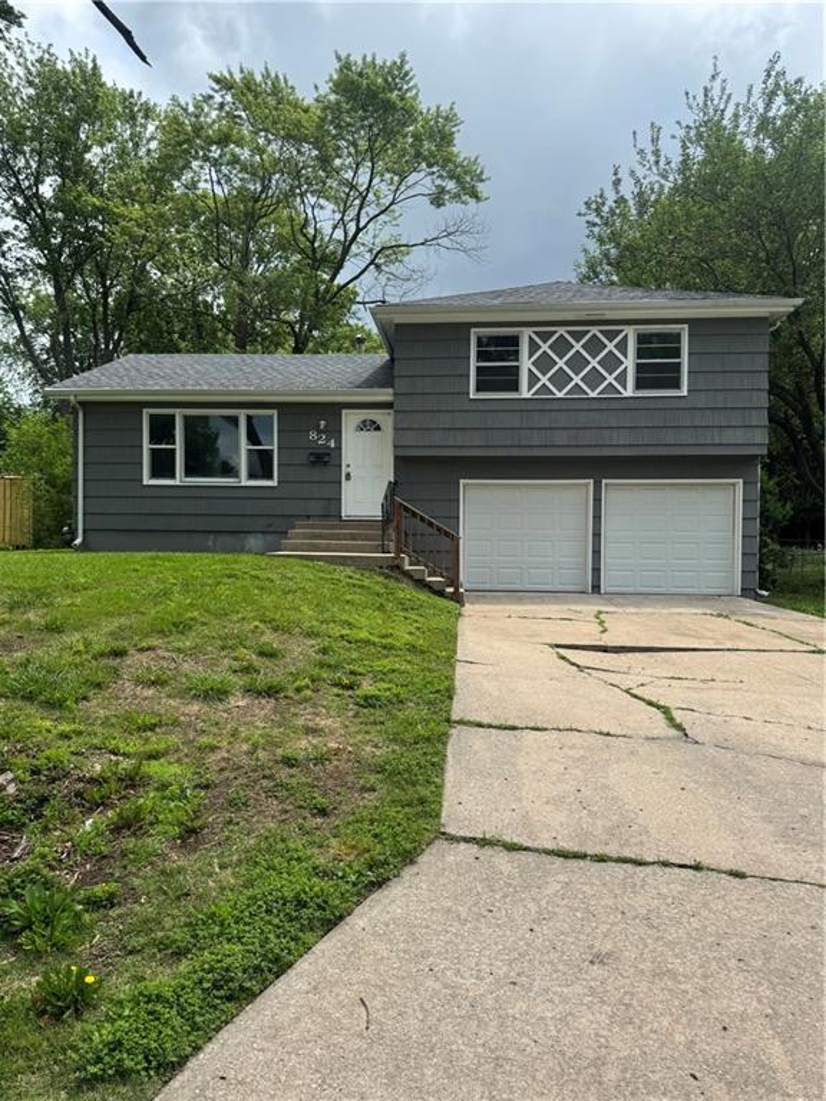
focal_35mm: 24
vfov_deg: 71.6
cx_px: 413
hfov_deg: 56.8
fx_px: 764
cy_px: 550
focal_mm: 6.76
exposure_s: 1/3802
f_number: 1.78
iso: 80
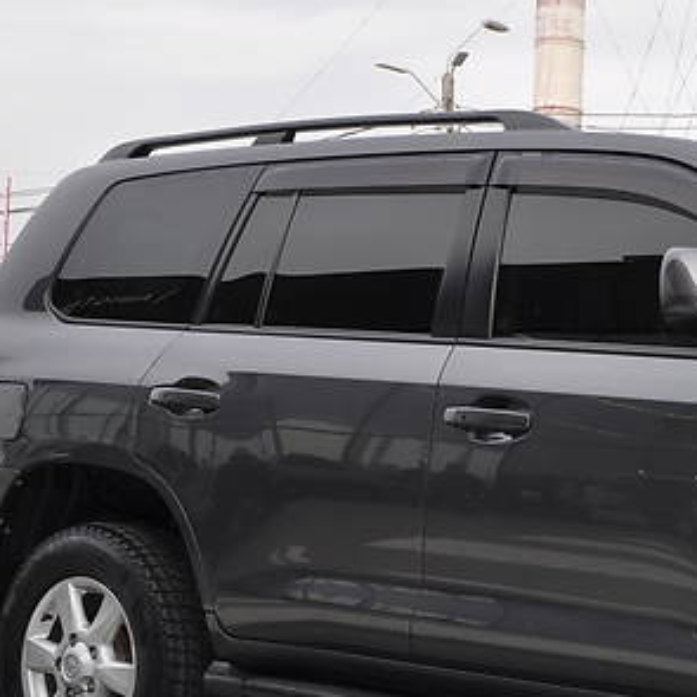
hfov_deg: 21.5
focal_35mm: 76
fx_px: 1731
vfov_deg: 22.7
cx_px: 787
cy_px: 436
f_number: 10
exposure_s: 1/200
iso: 200
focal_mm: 22
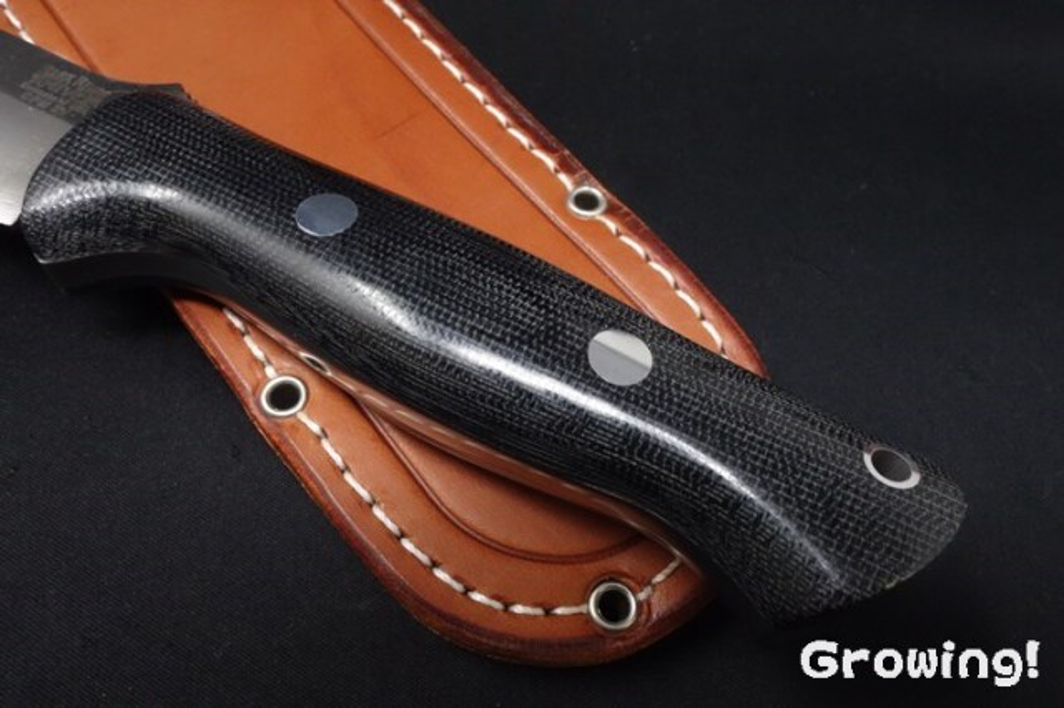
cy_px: 354
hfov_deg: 65.5
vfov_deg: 46.4
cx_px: 532
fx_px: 827
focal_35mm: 28
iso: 1600
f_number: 11
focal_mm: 10.4
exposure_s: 1/30
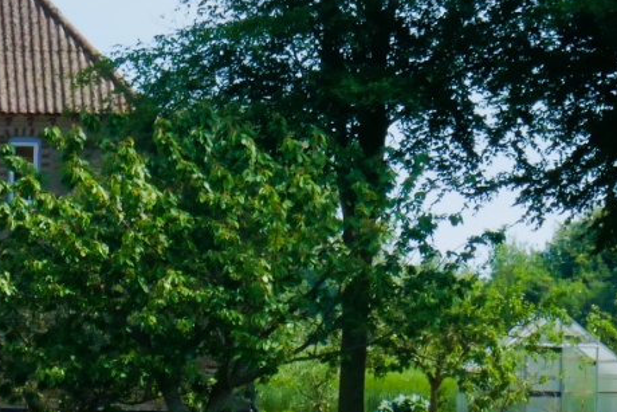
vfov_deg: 2.8
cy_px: 52
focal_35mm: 490
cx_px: -342
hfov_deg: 4.2
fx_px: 8400
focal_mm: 51.3
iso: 125
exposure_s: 1/500
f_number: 5.8
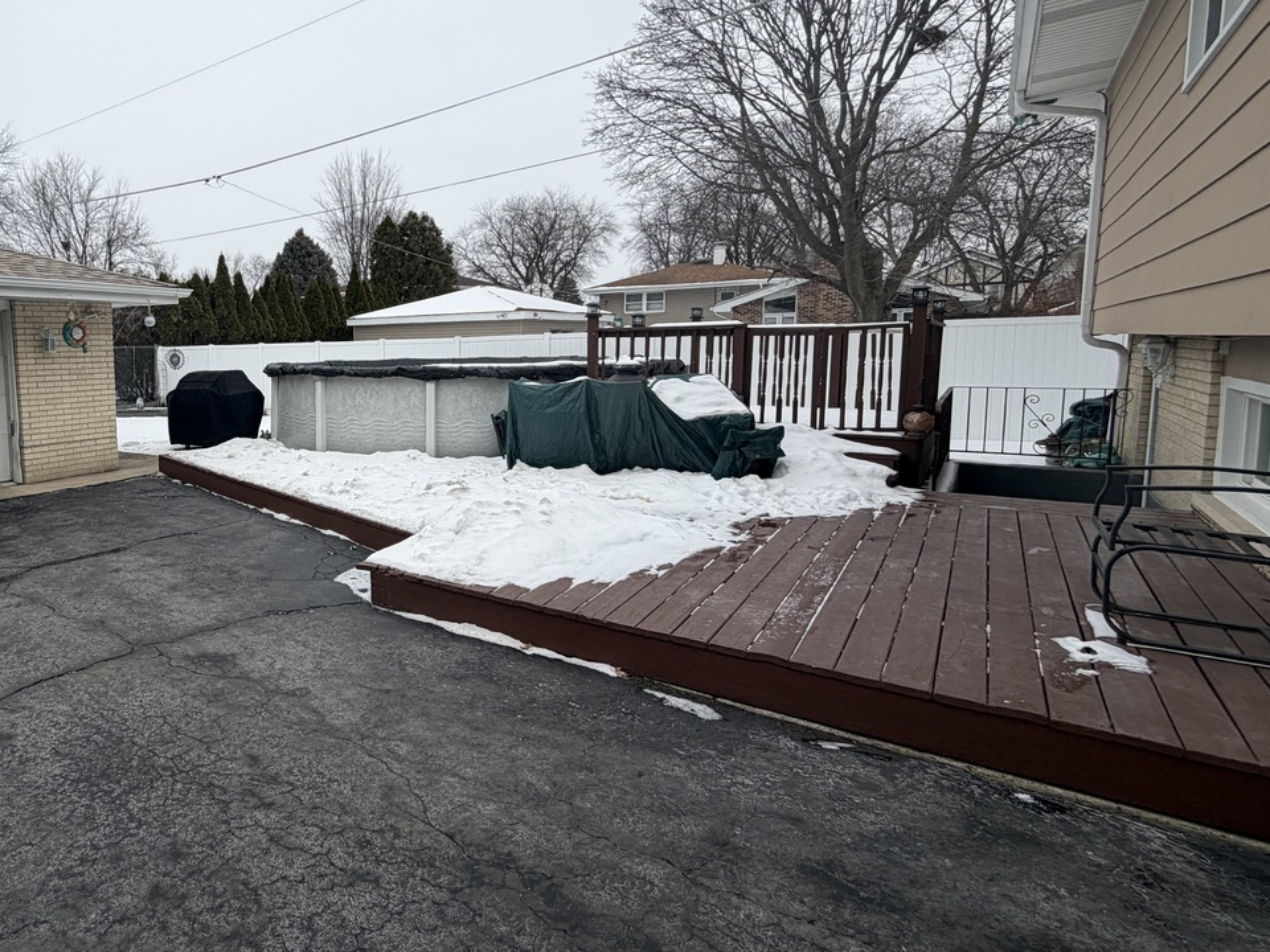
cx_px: 332
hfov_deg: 73.9
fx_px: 770
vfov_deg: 63.3
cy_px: 423
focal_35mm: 21
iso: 32
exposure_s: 1/770
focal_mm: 2.22
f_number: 2.2
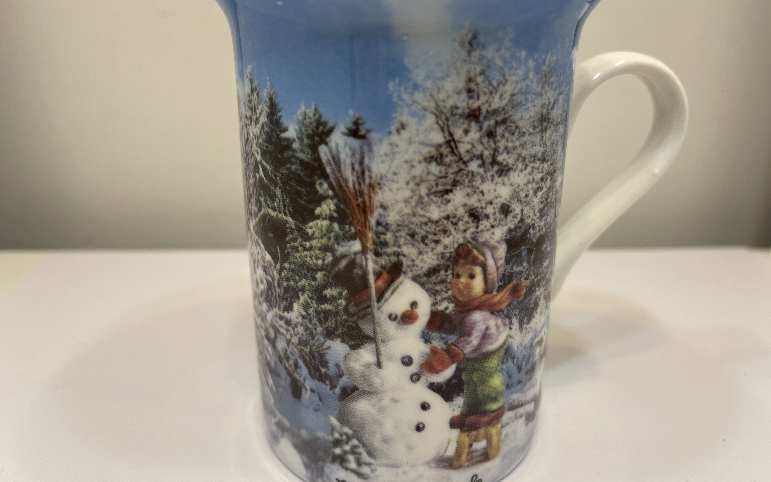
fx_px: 567
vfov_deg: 46.0
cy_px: 226
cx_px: 392
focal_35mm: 27
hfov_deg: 68.4
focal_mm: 5.1
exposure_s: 1/207
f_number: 1.6
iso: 32
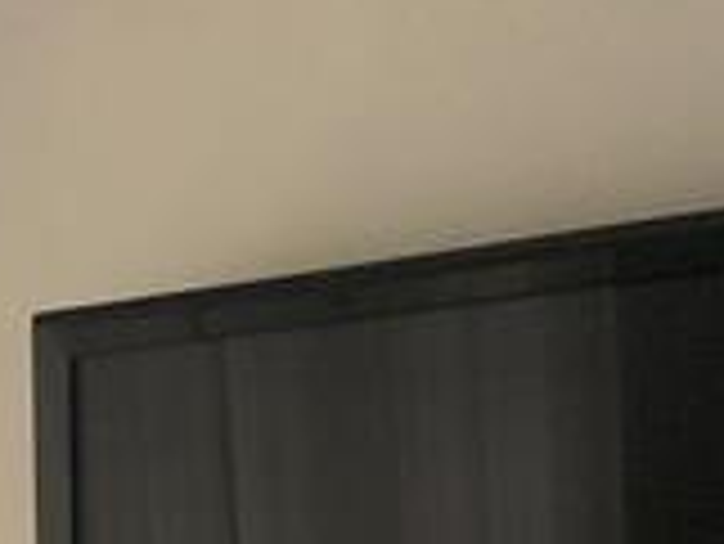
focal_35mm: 129
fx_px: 2700
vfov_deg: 10.4
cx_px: -679
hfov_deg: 13.3
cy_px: 1178
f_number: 1.8
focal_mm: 4.25
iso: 100
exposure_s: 1/120
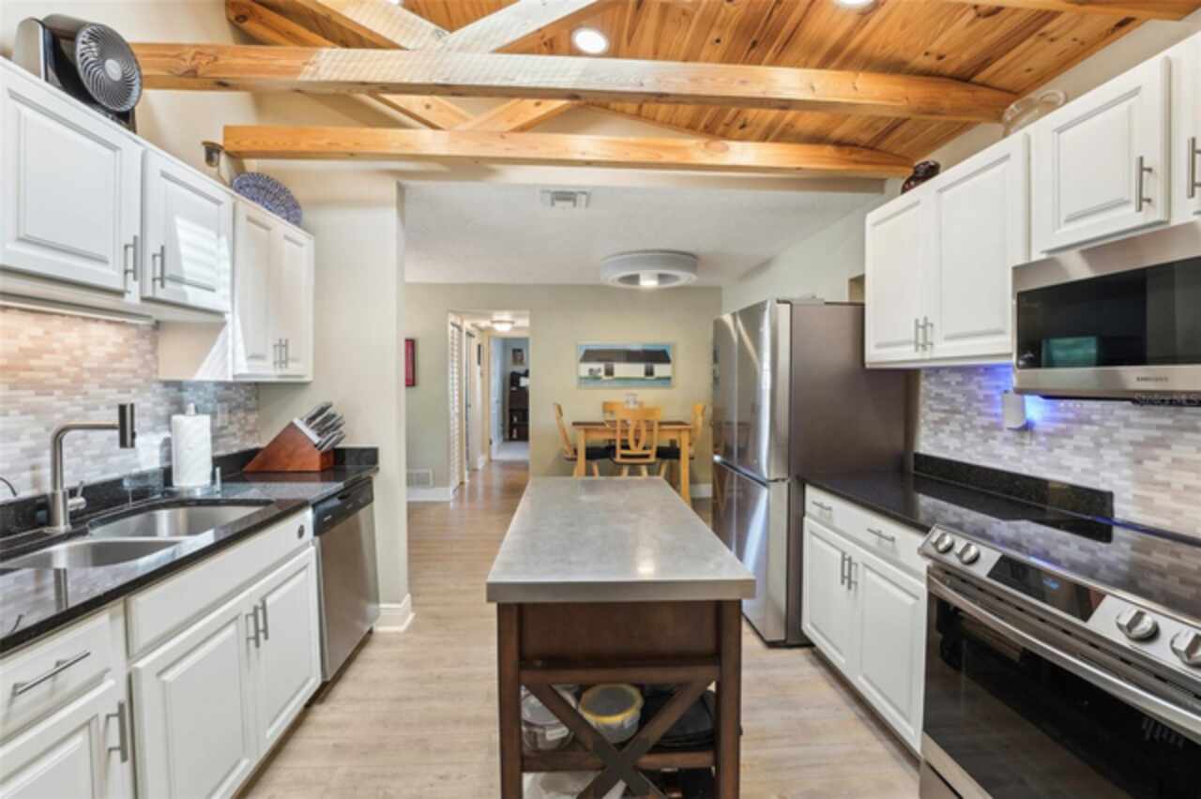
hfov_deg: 104.3
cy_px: 400
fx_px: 467
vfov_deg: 81.1
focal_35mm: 14
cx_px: 600
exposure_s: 1/8
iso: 200
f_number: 8
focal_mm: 14
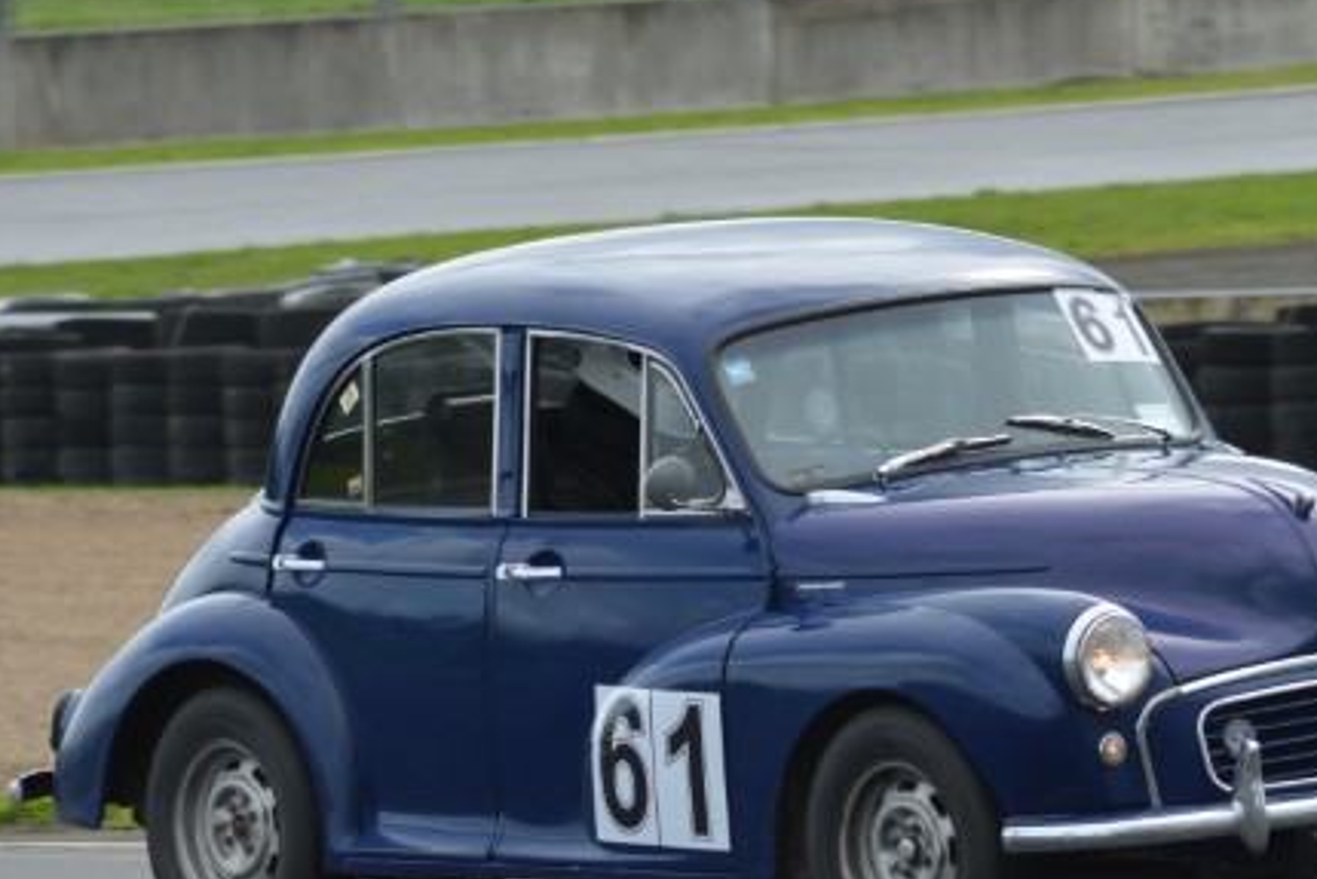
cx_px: 891
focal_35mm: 488
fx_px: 17858
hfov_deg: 4.2
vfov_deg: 2.8
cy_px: 620
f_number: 9
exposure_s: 1/500
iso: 400
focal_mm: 200
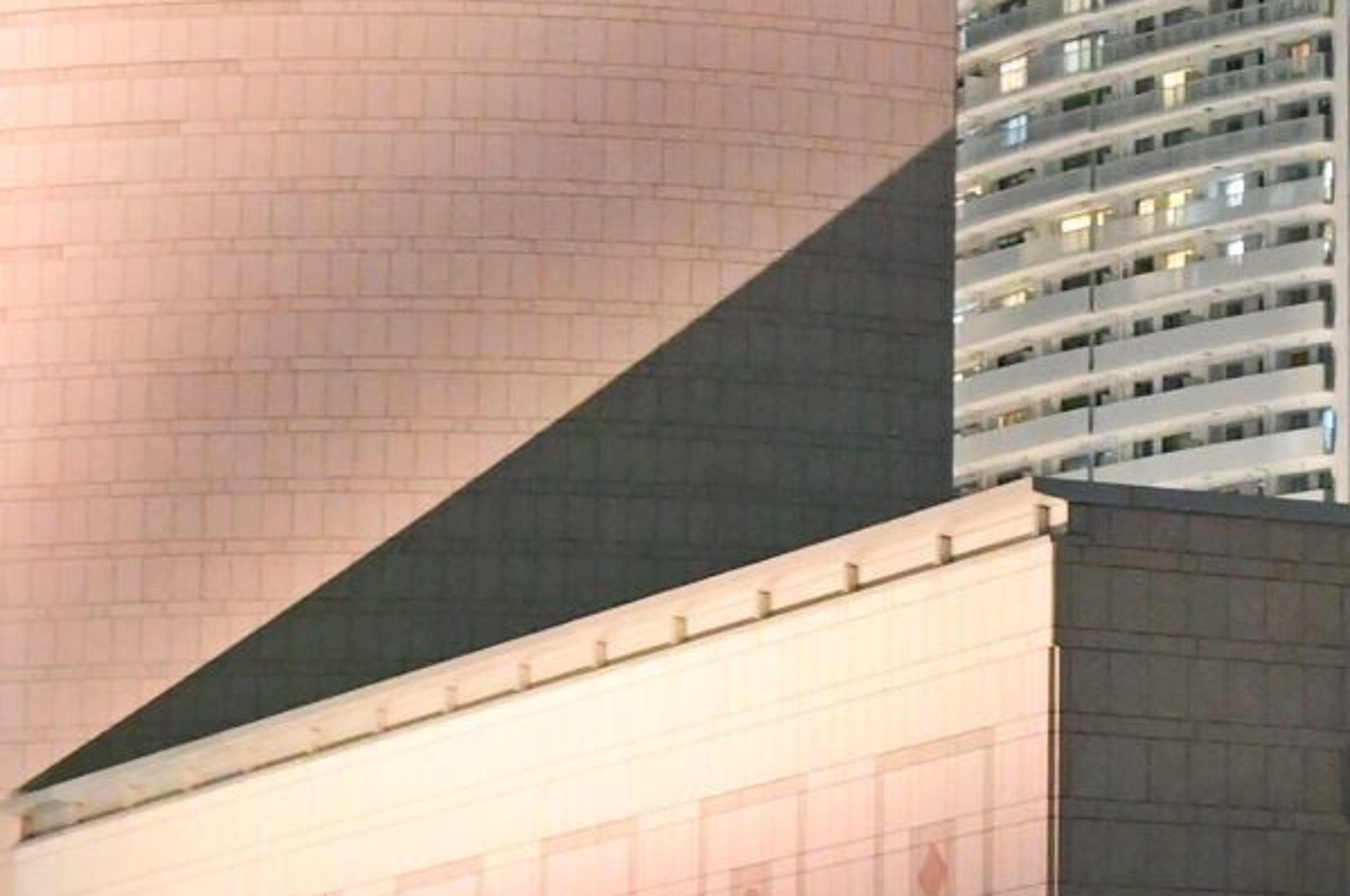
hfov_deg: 11.8
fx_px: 6405
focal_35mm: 171
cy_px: 215
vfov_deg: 8.0
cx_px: 1605
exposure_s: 1/20
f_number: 4
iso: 4000
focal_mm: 40
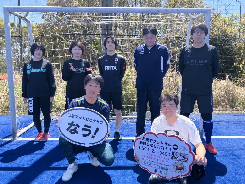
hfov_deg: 63.4
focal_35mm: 28
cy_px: 92
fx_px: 198
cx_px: 122
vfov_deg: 49.7
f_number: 1.8
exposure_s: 1/972
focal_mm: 3.99
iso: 32
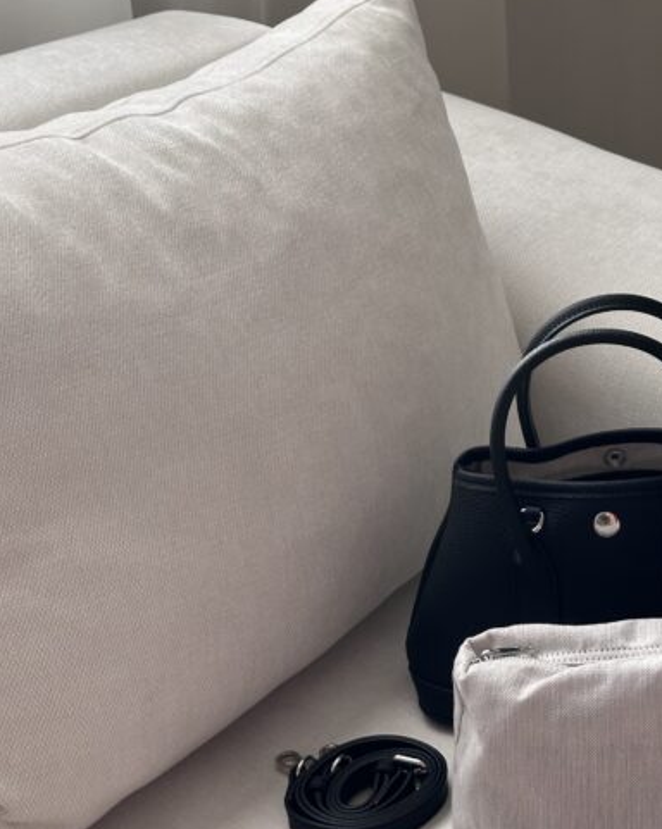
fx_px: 1913
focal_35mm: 78
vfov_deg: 24.3
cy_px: 236
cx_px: 510
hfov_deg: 19.5
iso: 50
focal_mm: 6.86
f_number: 1.78
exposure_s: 1/132
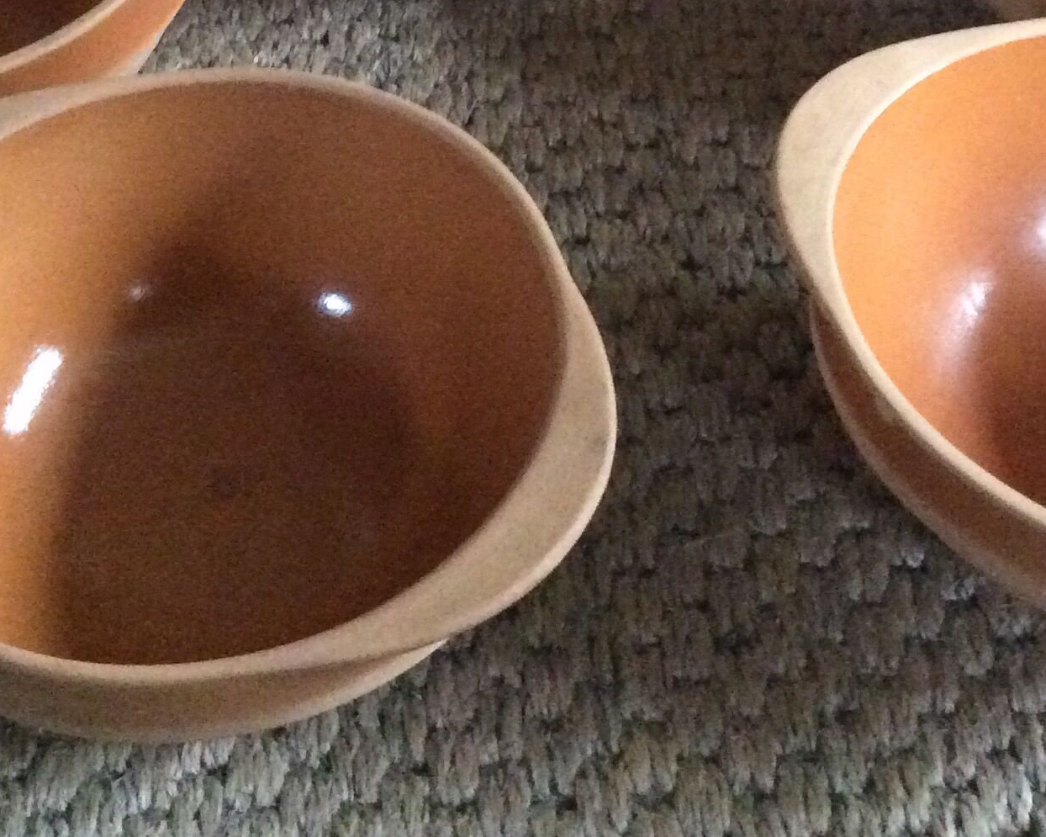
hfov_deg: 29.1
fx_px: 2012
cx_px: 568
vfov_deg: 22.9
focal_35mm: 65
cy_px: 79
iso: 640
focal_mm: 3.3
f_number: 2.4
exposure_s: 1/17
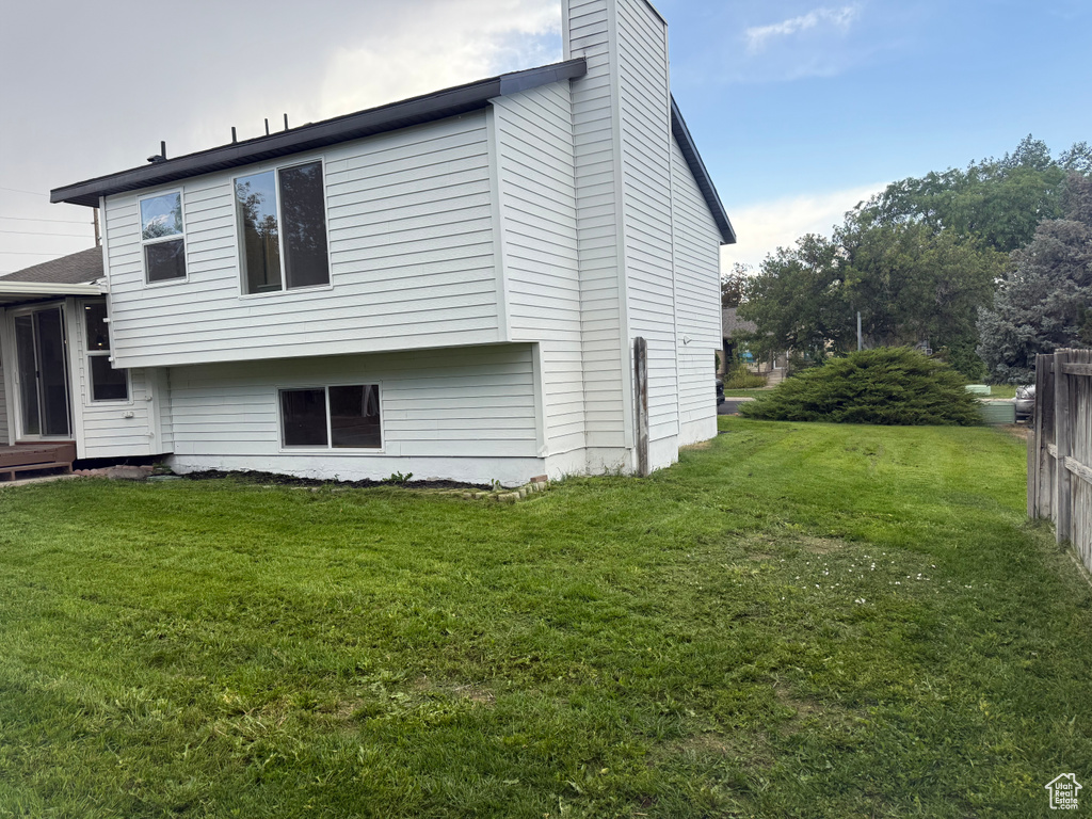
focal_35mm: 24
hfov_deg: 71.6
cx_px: 546
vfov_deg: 56.8
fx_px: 757
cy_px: 410
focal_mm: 6.76
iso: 100
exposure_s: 1/1493
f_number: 1.78
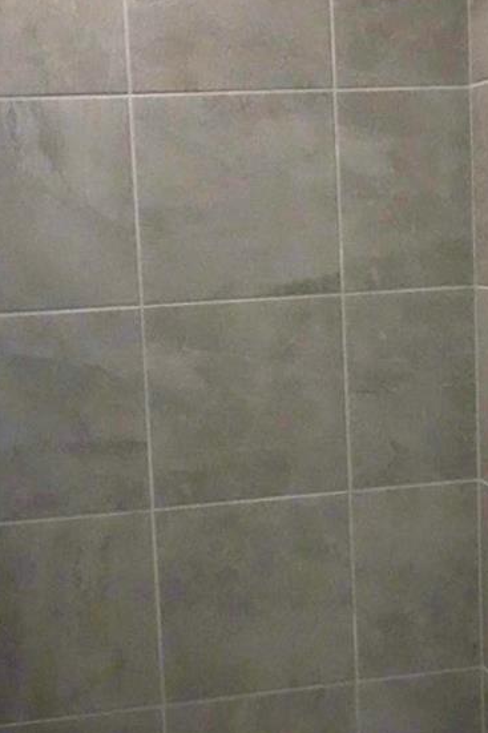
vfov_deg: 32.9
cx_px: 272
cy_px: 358
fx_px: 1241
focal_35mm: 61
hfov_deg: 22.2
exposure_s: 1/8000
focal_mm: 28
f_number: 3.5
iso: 12800
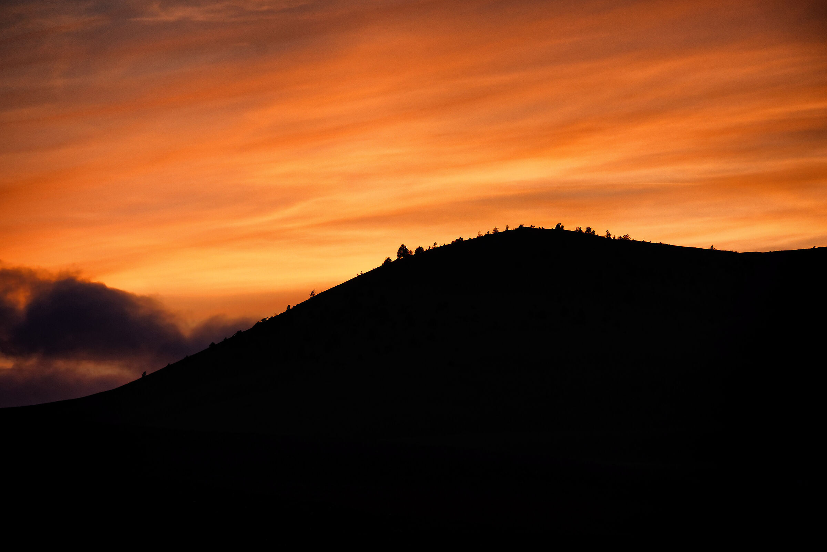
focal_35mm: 150
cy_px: 276
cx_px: 414
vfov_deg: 9.1
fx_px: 3446
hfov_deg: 13.7
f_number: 8
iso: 400
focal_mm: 100
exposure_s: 1/200
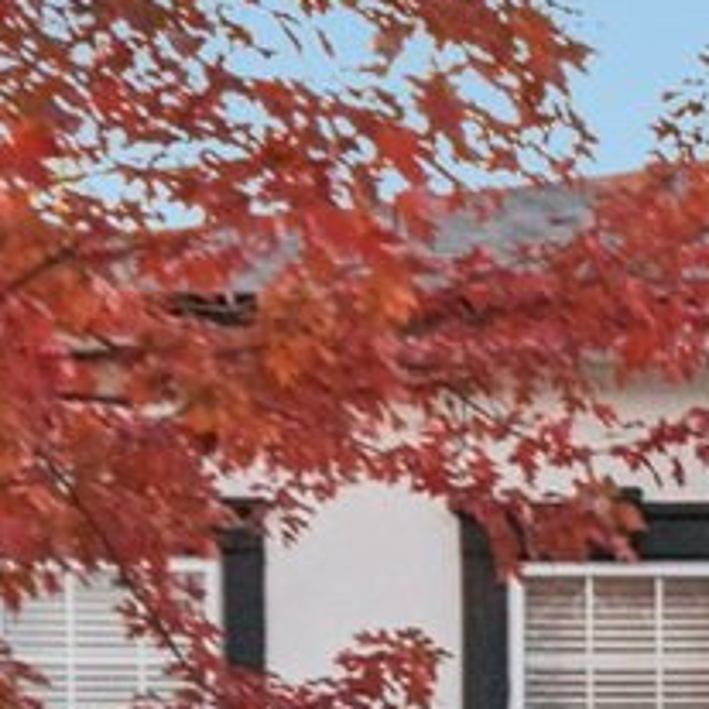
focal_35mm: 140
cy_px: 771
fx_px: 3244
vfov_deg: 12.3
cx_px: 2196
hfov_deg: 9.5
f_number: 8
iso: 400
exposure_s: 1/320
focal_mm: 14
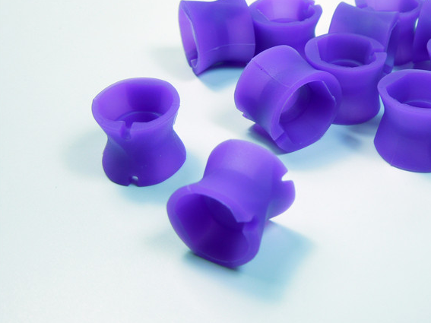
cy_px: 109
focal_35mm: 55
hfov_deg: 34.5
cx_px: 301
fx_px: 685
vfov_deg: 26.4
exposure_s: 1/60
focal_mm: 7
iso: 100
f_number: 3.8
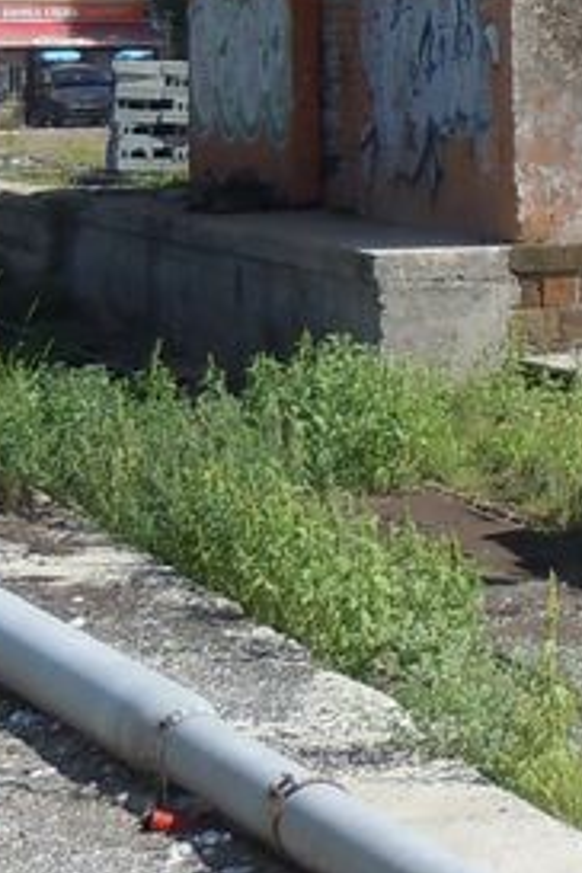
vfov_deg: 14.7
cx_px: 1052
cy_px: -35
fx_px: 3322
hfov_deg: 9.5
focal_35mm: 137
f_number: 3.5
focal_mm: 5.4
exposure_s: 1/800
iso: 100
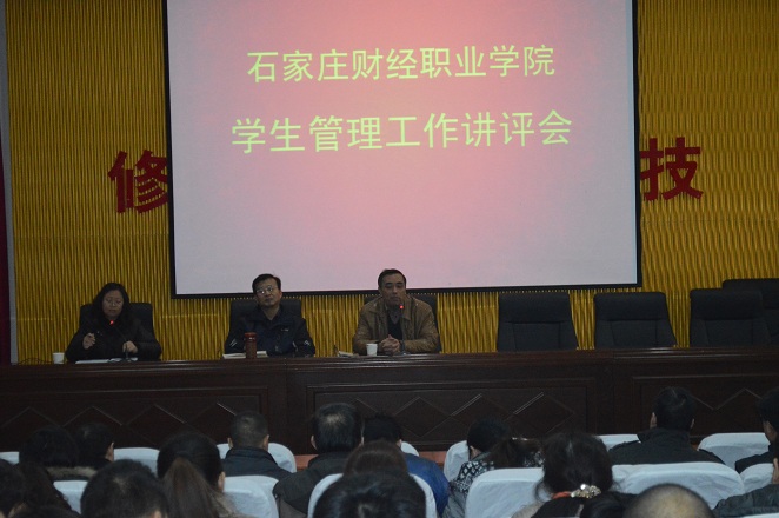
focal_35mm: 82
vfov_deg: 16.5
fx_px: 1783
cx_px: 390
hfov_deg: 24.6
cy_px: 259
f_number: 5.6
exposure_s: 1/60
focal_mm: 55
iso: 3200
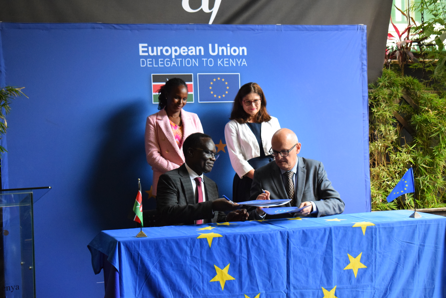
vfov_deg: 19.0
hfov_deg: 28.1
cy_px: 149
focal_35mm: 72
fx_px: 893
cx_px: 223
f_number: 5.3
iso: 3200
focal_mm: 48
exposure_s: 1/100
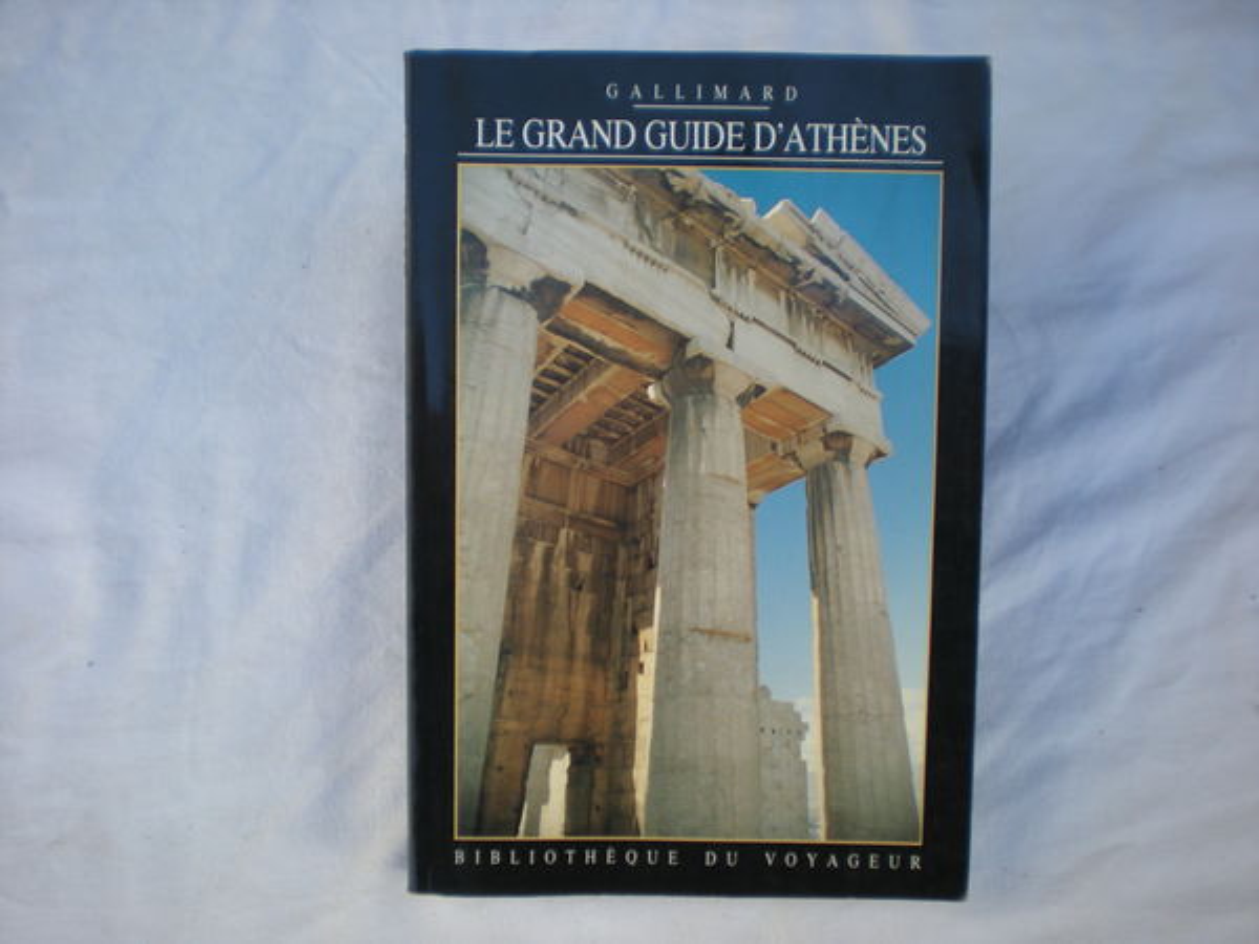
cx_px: 630
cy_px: 472
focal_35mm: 38
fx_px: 1382
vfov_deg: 37.7
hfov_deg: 49.0
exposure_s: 1/103
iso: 64
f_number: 3.1
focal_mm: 6.3
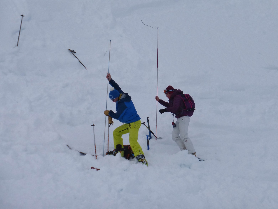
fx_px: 1654
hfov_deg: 9.6
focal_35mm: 206
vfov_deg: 7.2
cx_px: 139
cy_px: 104
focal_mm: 33.3
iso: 100
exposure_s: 1/1000
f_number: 5.5
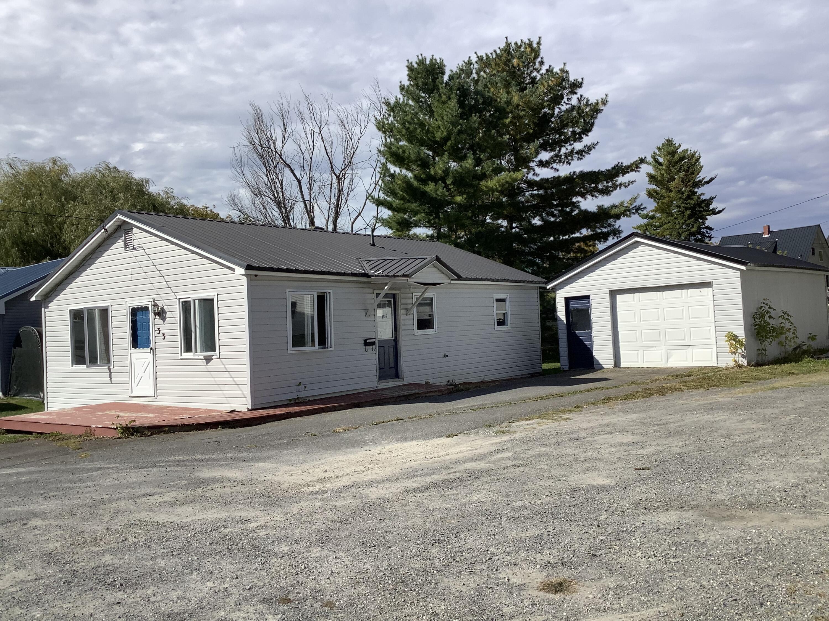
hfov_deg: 58.4
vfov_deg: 45.4
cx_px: 414
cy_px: 310
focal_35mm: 31
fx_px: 742
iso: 25
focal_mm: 3.3
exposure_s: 1/2092
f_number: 2.4
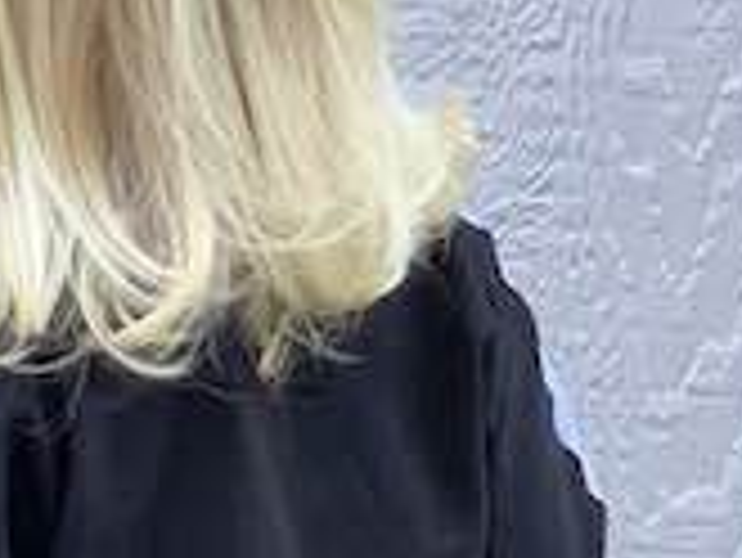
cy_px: 461
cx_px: -459
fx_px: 5084
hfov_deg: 8.1
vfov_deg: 6.3
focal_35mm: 237
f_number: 2.4
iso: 80
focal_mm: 6
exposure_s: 1/122
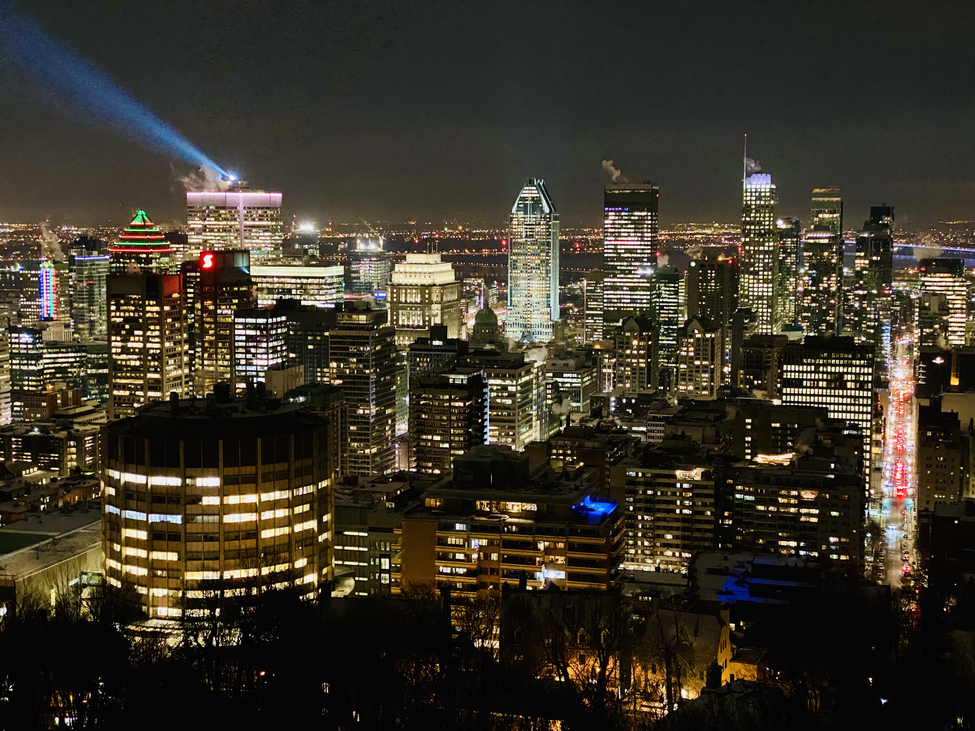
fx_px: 1465
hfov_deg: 36.8
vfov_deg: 28.0
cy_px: 366
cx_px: 488
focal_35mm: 52
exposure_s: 1/15
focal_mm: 6
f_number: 2
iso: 1250
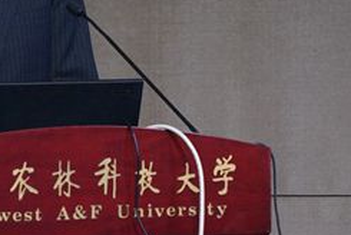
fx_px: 3055
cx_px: 37
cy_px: -21
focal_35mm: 313
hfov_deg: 6.6
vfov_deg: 4.4
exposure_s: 1/80
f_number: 6.3
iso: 6400
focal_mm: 128
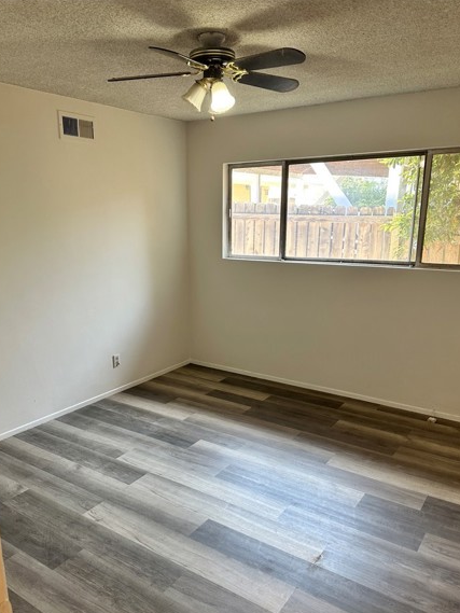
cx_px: 225
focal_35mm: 27
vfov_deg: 65.1
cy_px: 344
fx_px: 478
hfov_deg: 51.4
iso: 125
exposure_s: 1/60
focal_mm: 6.86
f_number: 1.78
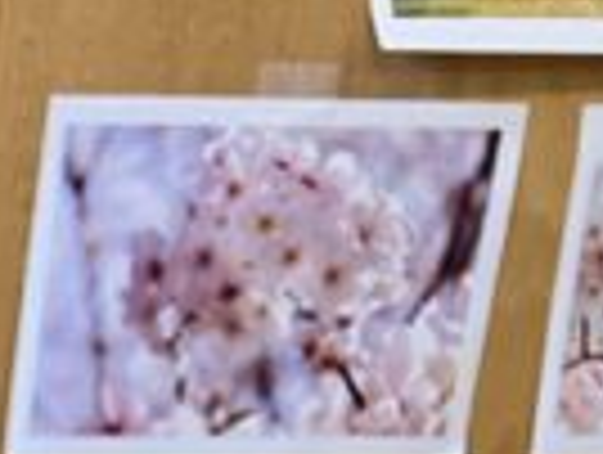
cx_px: -994
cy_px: 1196
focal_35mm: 149
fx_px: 2600
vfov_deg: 8.8
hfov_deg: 10.6
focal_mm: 5.7
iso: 80
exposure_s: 1/60
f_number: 1.5
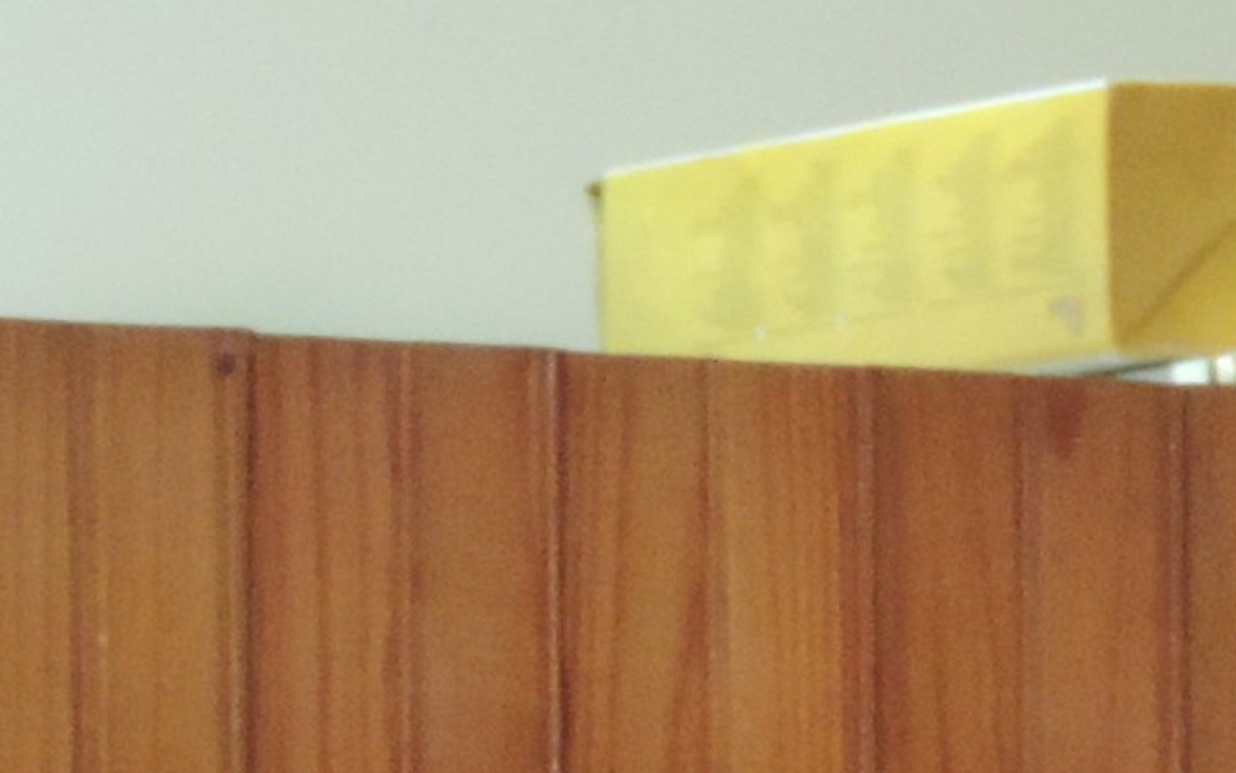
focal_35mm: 1079
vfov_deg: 1.2
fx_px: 36356
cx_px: 2499
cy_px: 1369
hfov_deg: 1.9
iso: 800
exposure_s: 1/20
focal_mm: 35.6
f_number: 4.6
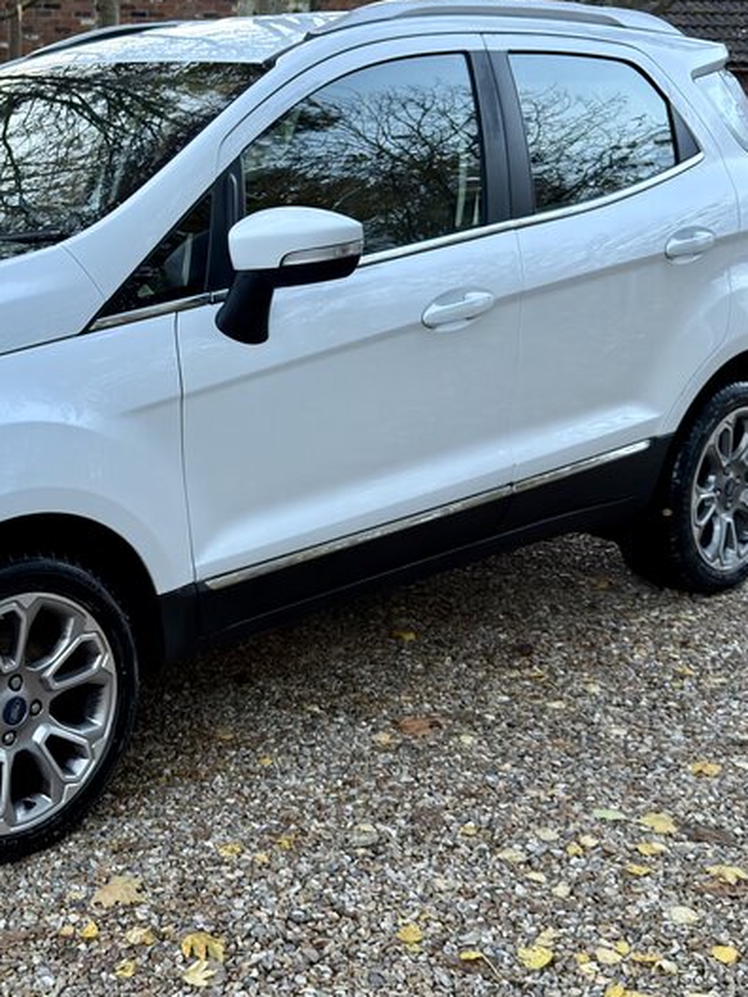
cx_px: 89
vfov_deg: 36.2
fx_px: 1527
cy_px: 515
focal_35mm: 53
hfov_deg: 26.7
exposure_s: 1/50
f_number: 1.78
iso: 250
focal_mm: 6.76
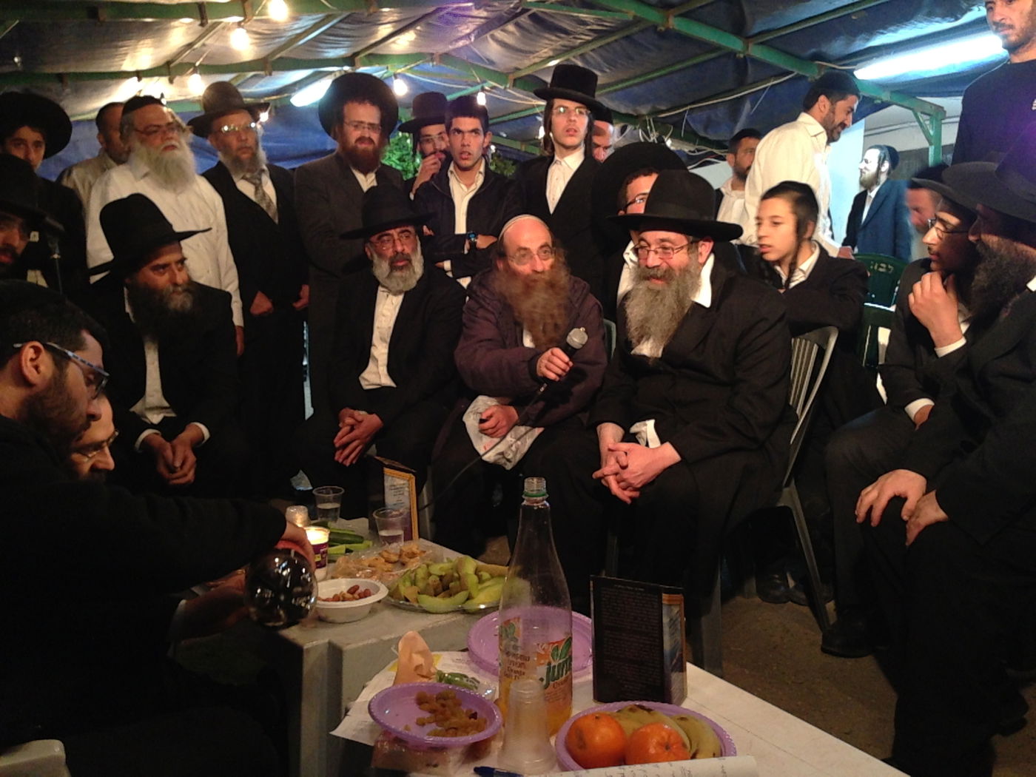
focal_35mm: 33
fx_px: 988
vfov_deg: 42.9
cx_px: 518
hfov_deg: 55.4
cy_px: 388
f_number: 2.4
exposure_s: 1/20
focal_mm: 4.13
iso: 320
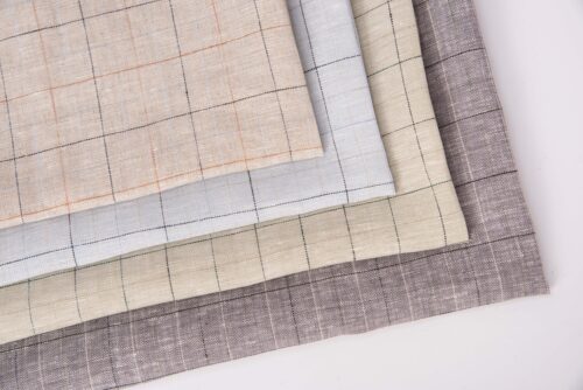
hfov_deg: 26.0
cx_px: 292
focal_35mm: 78
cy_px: 195
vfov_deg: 17.5
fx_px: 1264
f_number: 11
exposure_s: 1/125
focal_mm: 78
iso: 100
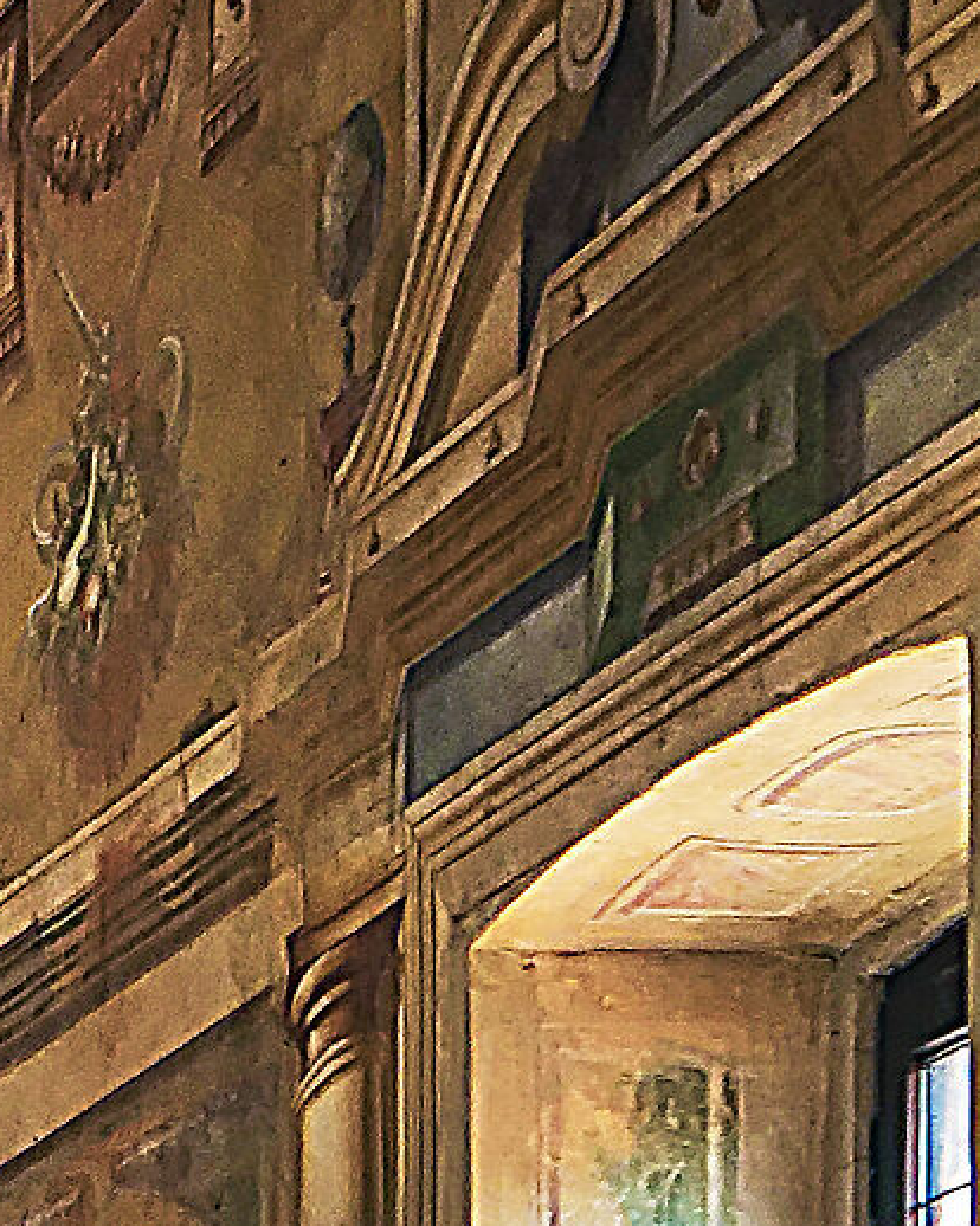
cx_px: -1773
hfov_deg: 7.1
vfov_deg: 9.5
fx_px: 7219
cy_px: 1799
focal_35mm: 199
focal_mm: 22
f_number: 3.5
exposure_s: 1/125
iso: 200
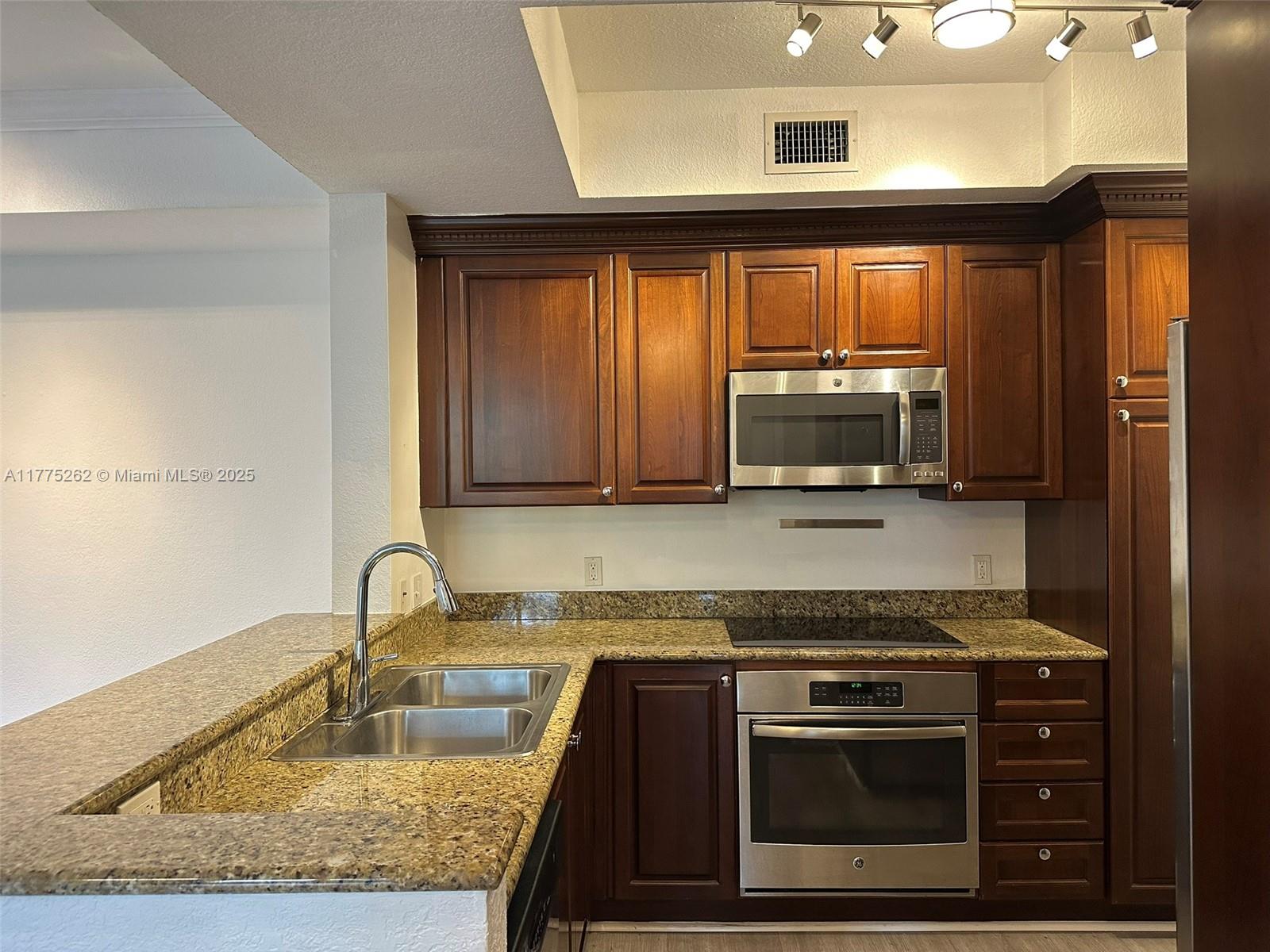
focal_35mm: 24
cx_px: 635
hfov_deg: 71.6
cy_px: 476
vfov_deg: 56.8
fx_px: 881
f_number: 1.78
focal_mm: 6.86
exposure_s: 1/120
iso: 200
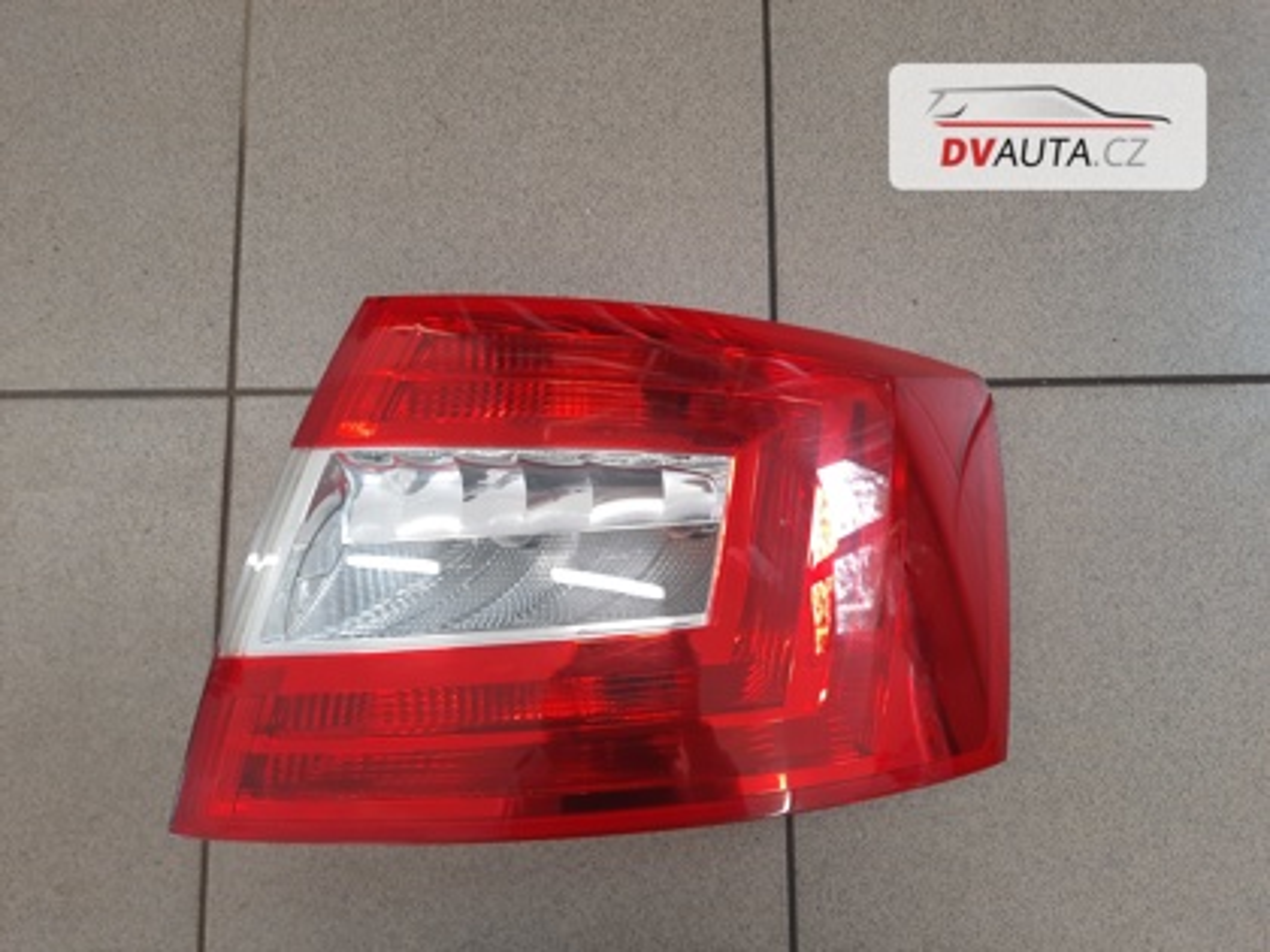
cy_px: 476
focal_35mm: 25
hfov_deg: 69.4
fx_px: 917
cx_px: 635
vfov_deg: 54.9
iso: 160
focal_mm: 4.6
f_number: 2
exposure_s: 1/50
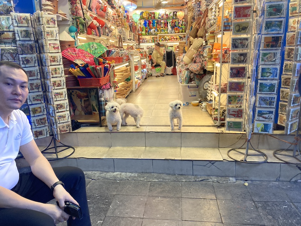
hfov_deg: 63.4
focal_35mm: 28
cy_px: 113
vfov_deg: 49.7
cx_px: 150
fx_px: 243
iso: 100
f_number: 1.8
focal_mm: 3.99
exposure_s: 1/50
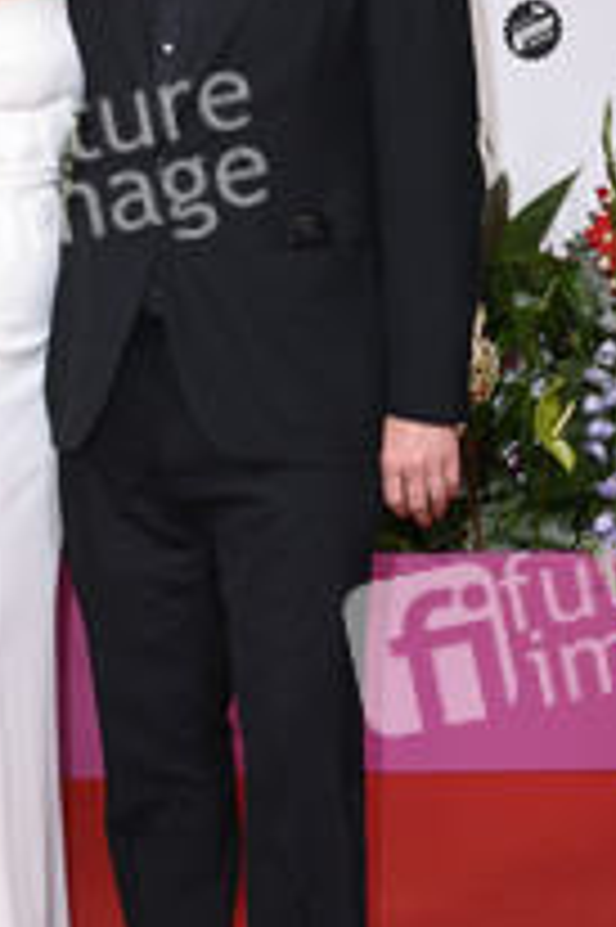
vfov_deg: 19.1
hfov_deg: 12.7
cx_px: 166
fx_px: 2751
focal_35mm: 107
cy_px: 405
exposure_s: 1/250
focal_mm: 55
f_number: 5.6
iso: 640
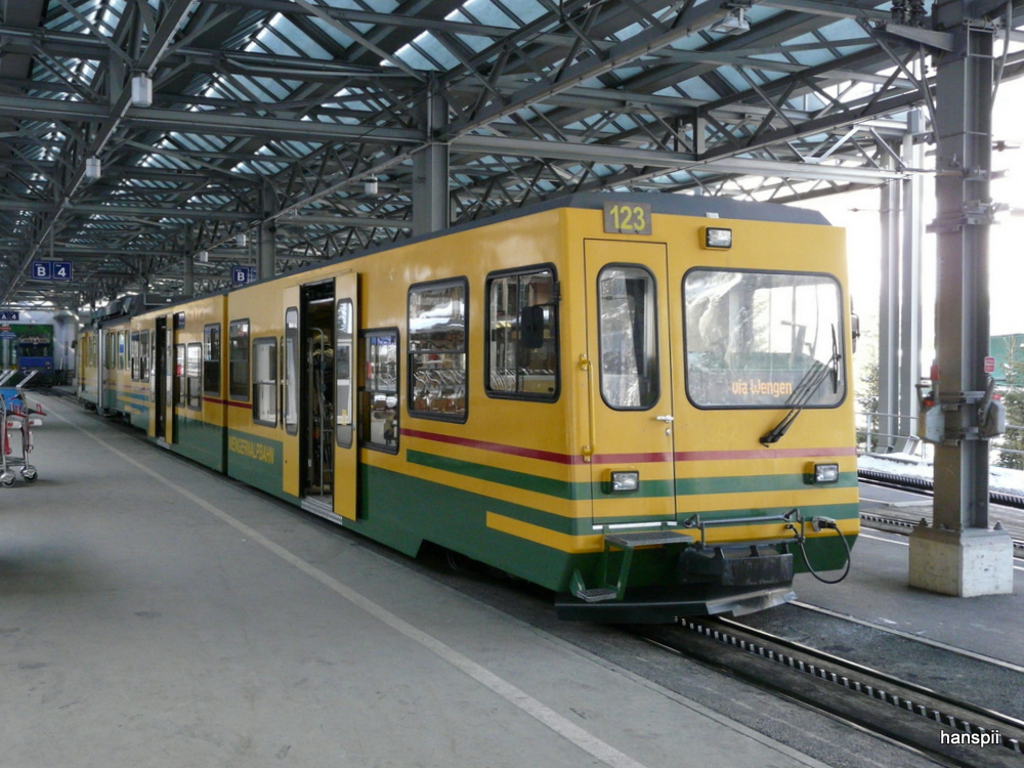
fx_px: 1154
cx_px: 512
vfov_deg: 36.8
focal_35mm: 39
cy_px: 384
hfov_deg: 47.9
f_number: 3.2
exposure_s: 1/160
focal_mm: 6.4
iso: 320
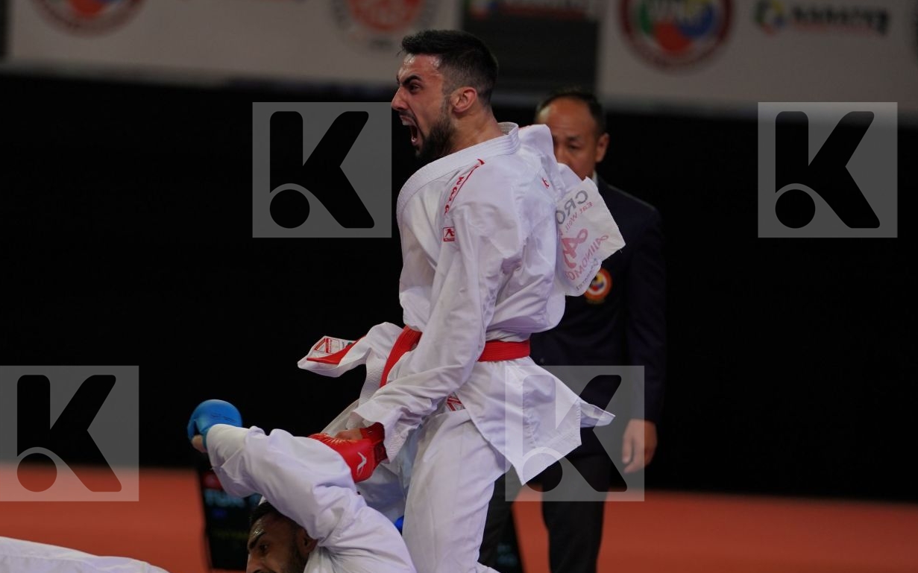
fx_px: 6004
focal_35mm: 240
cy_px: 434
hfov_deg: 8.7
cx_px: 322
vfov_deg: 5.5
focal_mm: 161
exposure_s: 1/1000
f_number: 2.8
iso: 500
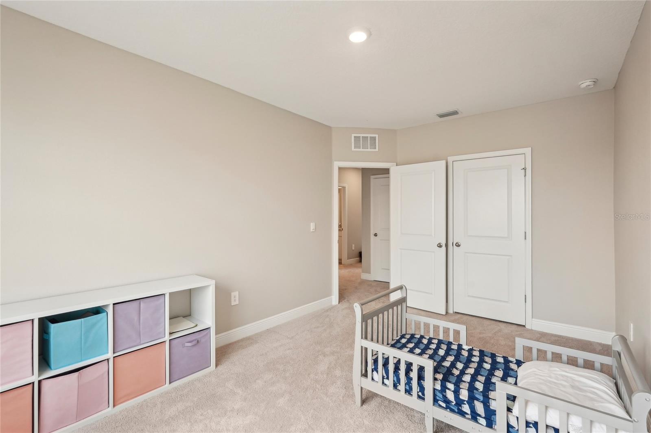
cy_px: 216
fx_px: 289
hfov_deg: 96.7
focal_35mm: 16
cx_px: 326
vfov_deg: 73.7
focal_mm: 16
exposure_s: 1/30
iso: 400
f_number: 8
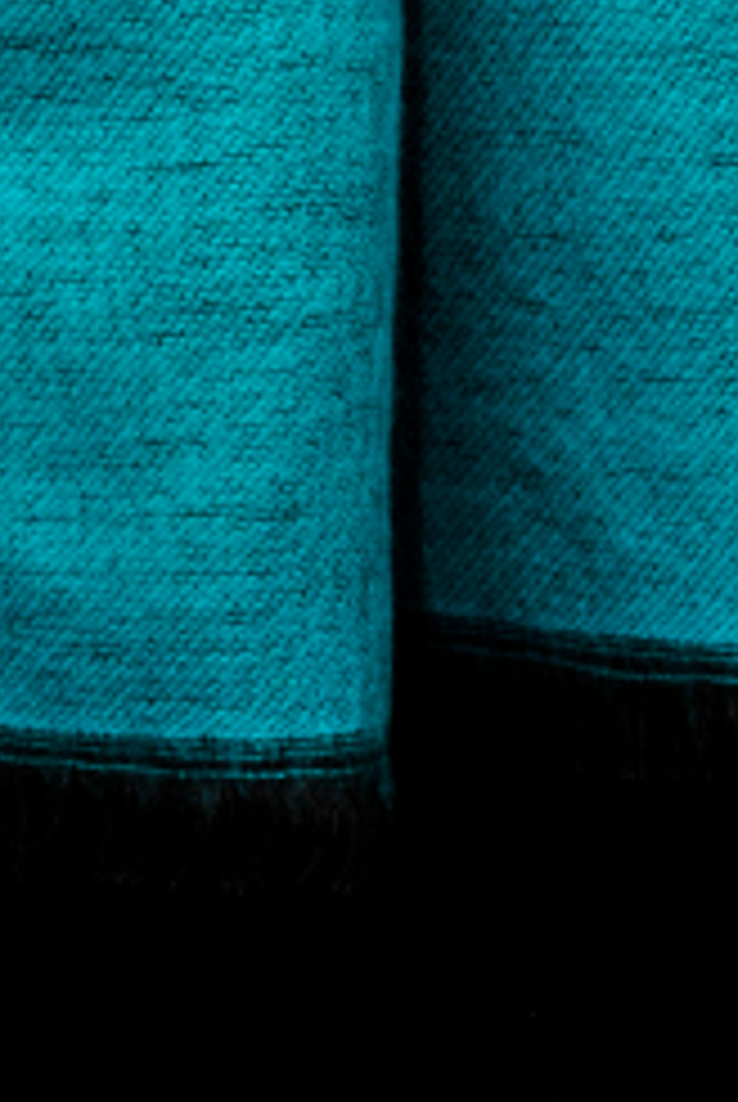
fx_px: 4691
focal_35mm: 153
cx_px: 392
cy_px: -544
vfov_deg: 12.7
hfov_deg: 9.0
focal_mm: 50
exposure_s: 1/125
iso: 200
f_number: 10
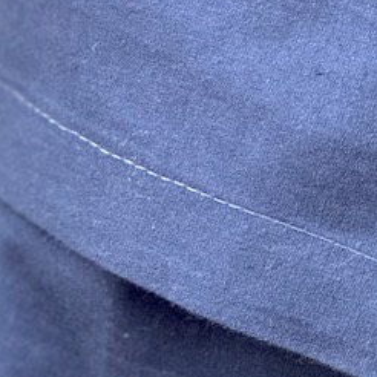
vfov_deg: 5.6
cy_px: 46
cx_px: 185
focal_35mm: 315
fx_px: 3881
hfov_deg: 5.6
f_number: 2.8
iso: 200
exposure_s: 1/82
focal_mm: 9
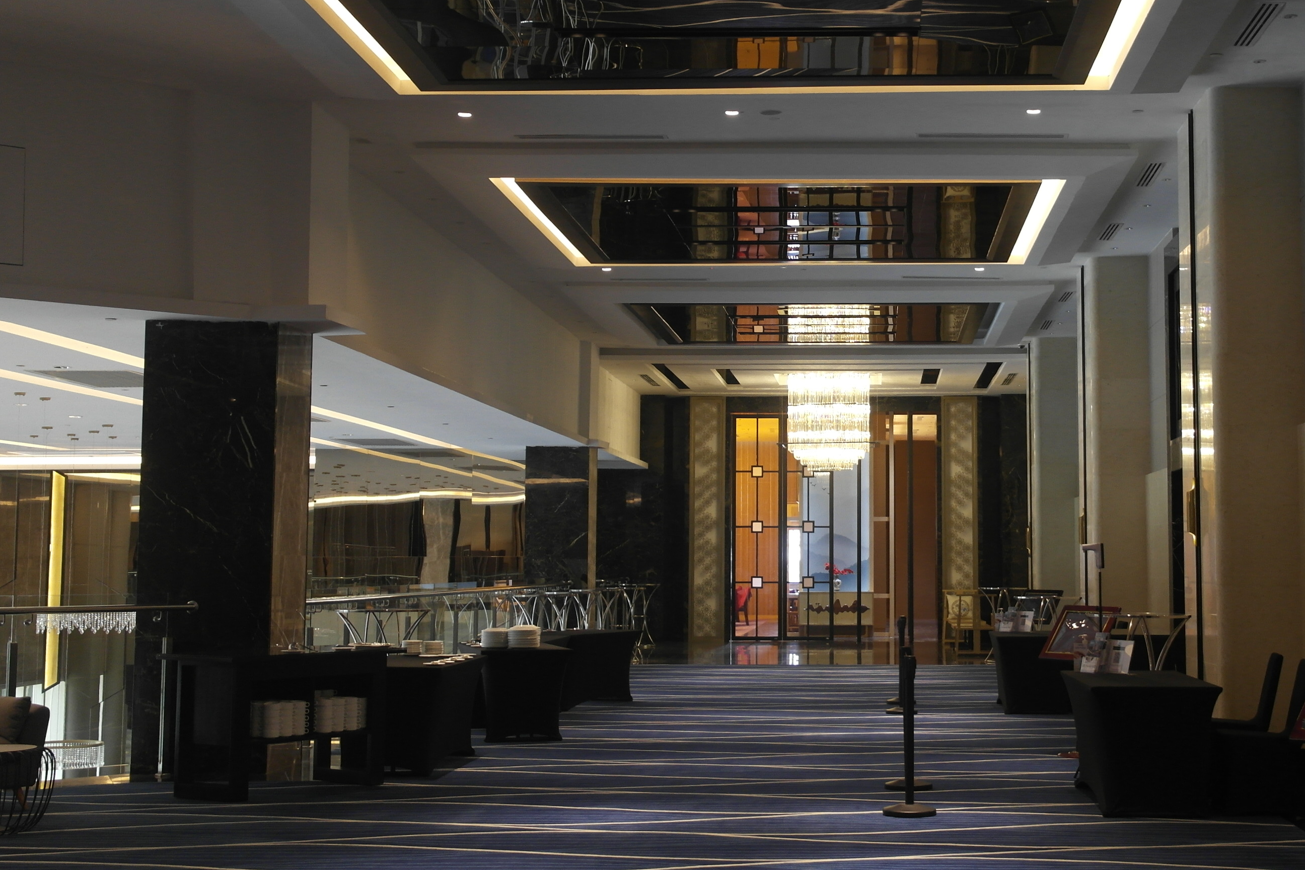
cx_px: 841
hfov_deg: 36.6
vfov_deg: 25.0
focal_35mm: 54
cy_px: 340
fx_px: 1957
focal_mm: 24
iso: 400
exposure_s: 1/25
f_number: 4
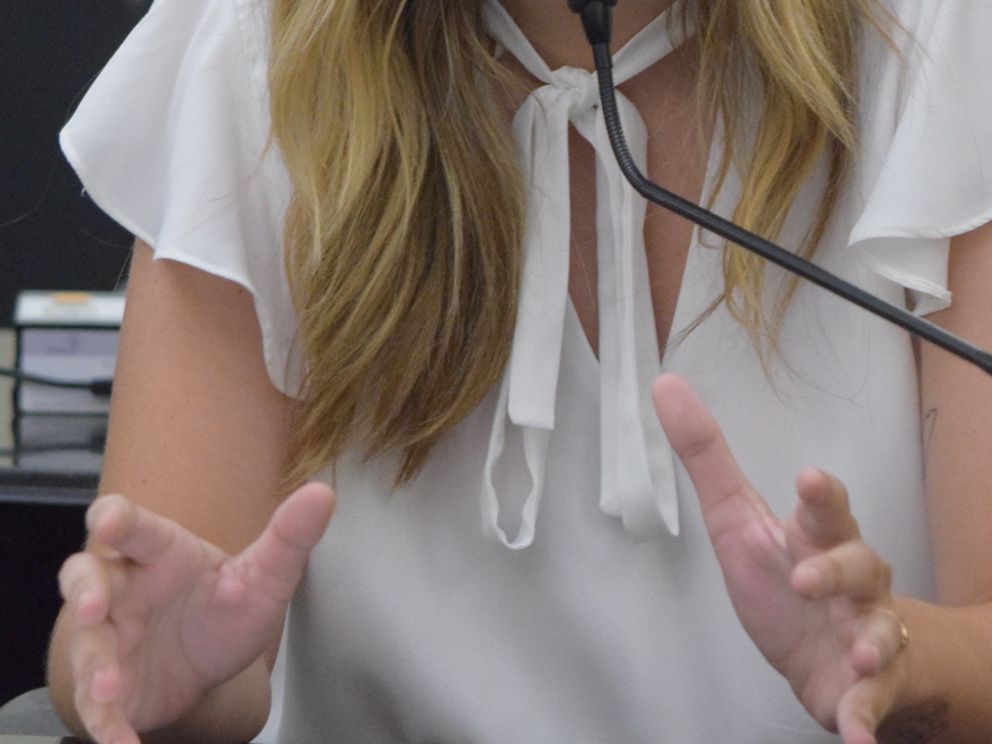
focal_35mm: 400
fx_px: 11463
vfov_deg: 3.7
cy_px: -6
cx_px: 518
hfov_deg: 5.0
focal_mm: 110
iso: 4000
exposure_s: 1/125
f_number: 4.8
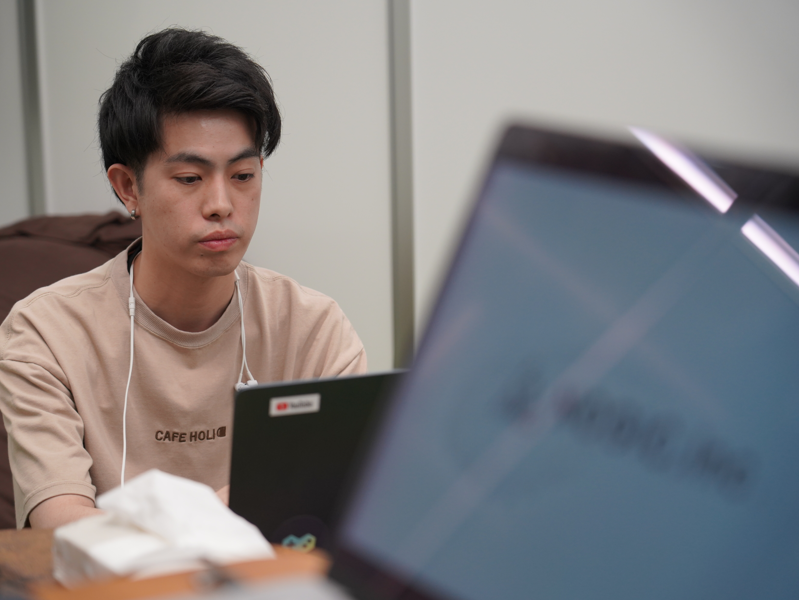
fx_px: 2008
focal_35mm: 87
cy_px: 301
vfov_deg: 17.0
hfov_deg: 22.5
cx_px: 364
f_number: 4
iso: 1000
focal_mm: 80
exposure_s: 1/160
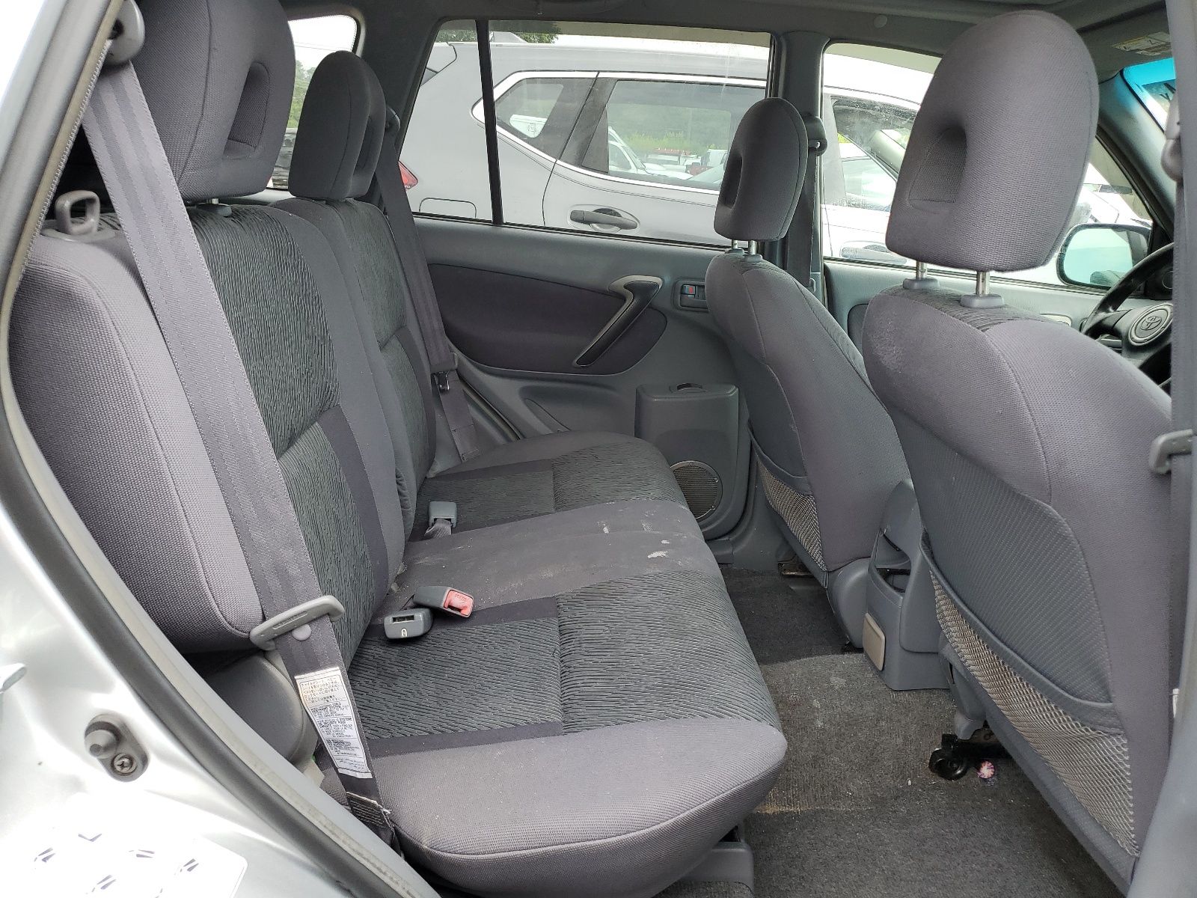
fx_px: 899
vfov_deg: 53.1
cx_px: 598
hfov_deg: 67.3
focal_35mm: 26
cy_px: 449
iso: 50
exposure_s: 1/333
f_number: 1.5
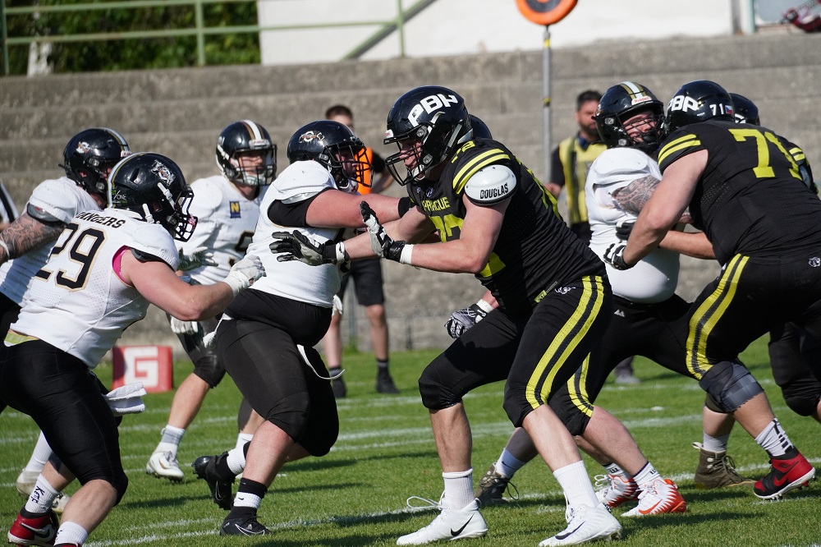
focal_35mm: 453
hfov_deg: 4.6
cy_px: 274
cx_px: 410
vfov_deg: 3.0
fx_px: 10327
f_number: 7.1
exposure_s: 1/4000
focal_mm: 302
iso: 800
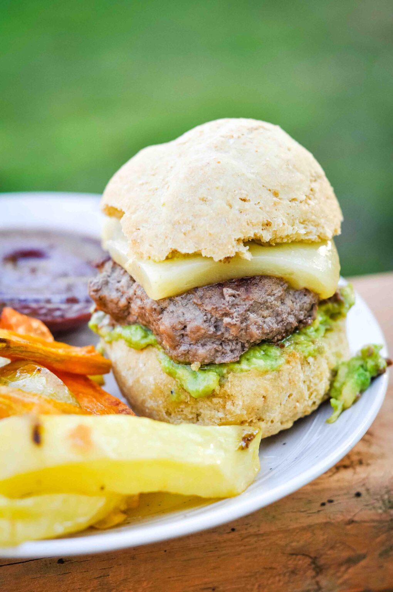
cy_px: 296
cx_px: 196
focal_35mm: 75
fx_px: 1231
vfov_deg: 27.0
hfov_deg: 18.1
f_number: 4
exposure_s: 1/320
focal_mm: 50
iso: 320
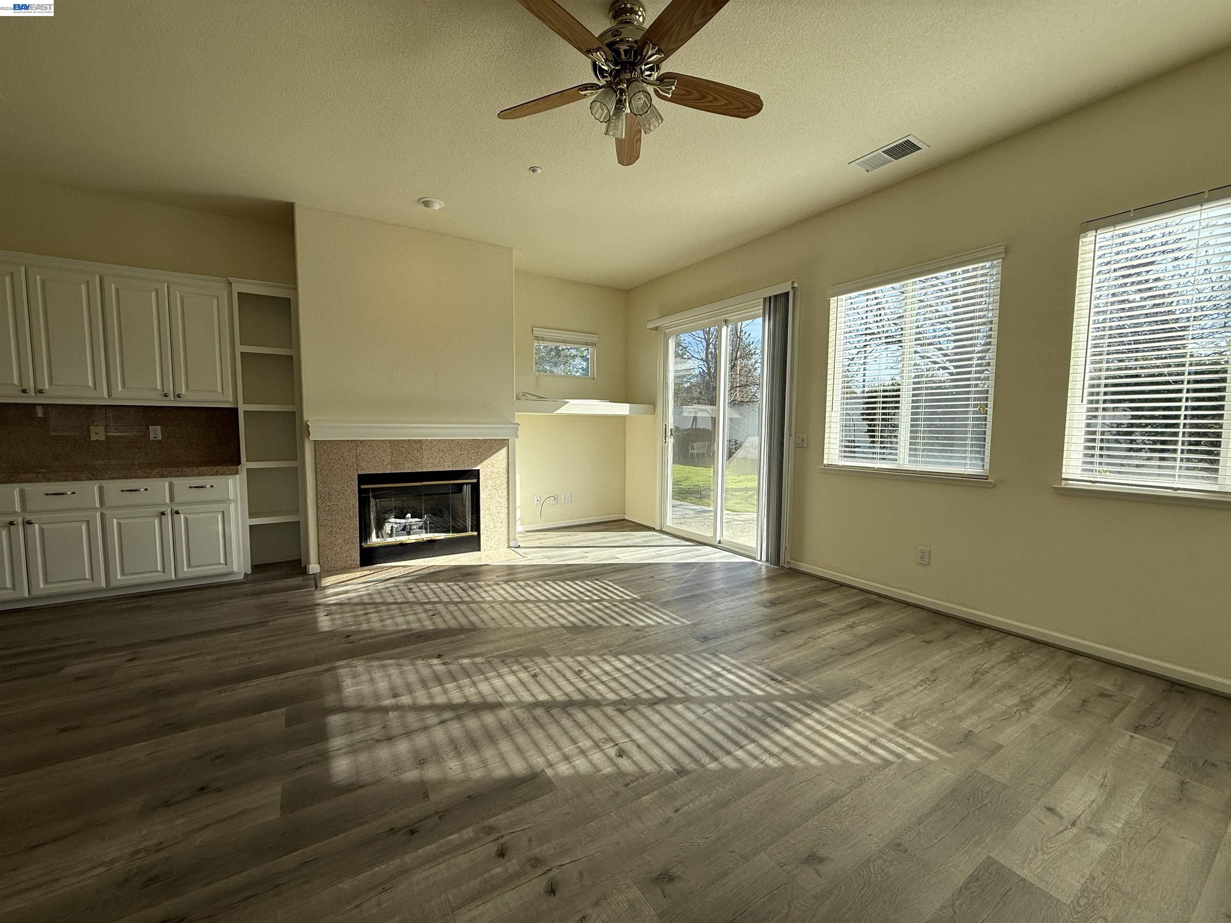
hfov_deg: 102.1
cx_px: 616
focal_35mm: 14
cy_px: 462
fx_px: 498
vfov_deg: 85.7
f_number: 2.2
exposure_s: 1/518
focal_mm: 2.22
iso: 50
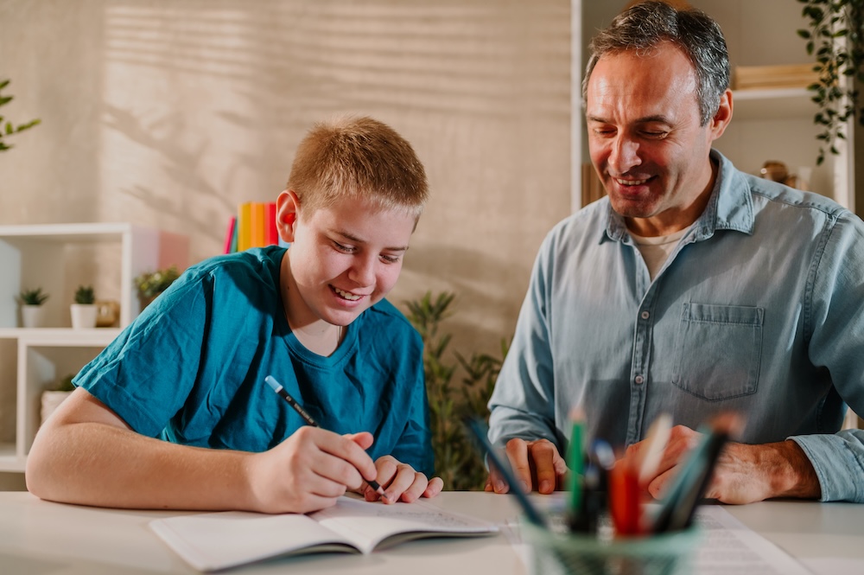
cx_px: 432
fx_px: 839
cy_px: 288
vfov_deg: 37.8
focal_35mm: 35
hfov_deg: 54.5
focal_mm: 35
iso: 320
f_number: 2.2
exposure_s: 1/80
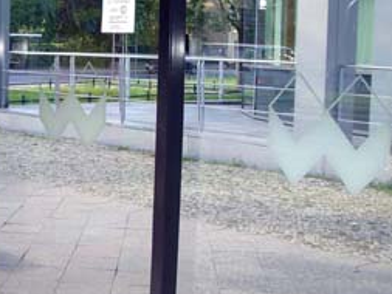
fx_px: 850
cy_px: 138
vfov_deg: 19.7
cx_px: 71
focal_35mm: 75
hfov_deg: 25.5
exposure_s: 1/100
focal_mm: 6.2
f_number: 2.7
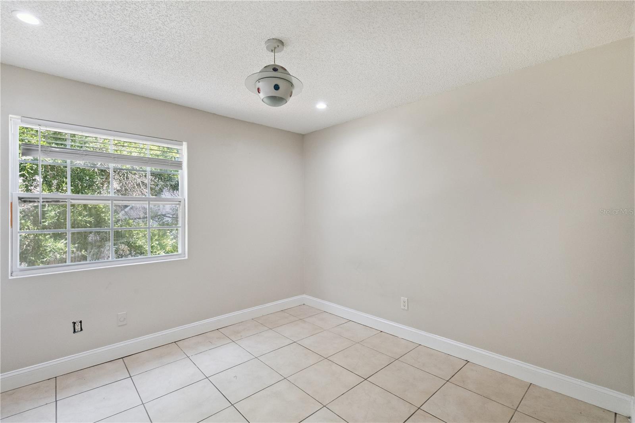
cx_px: 318
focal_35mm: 16
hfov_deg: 96.7
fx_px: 282
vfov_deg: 73.7
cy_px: 212
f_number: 10
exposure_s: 1/100
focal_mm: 16
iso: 4000
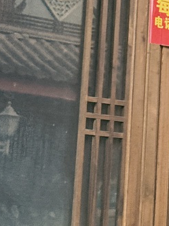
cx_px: 207
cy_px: -24
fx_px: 963
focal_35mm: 148
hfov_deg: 9.9
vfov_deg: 13.1
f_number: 1.78
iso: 250
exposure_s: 1/56
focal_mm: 6.76
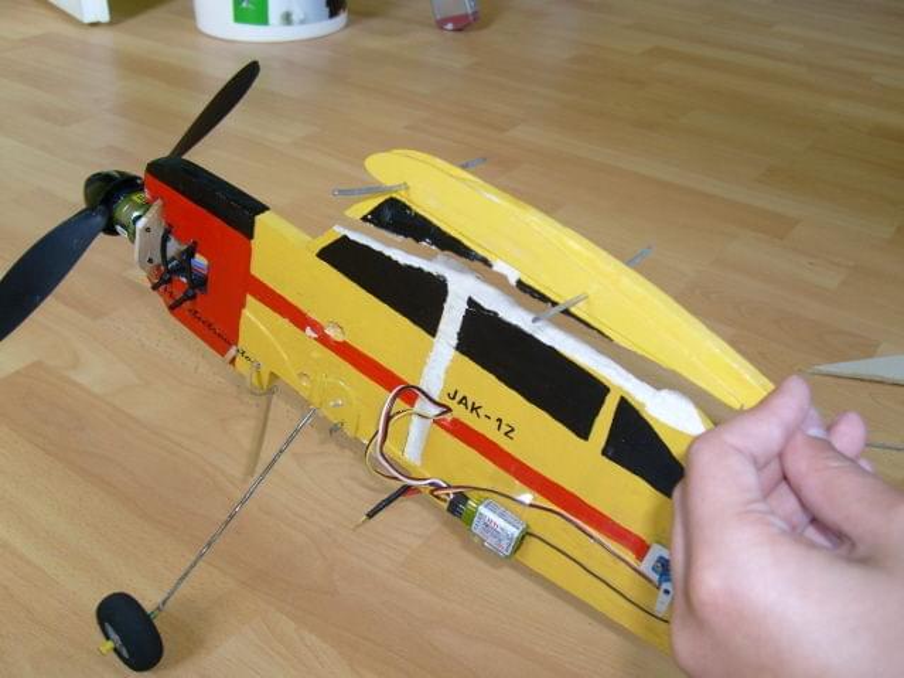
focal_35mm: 35
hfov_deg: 52.6
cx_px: 452
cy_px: 339
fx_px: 914
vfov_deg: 40.7
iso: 100
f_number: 2.8
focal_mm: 5.8
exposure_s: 1/45
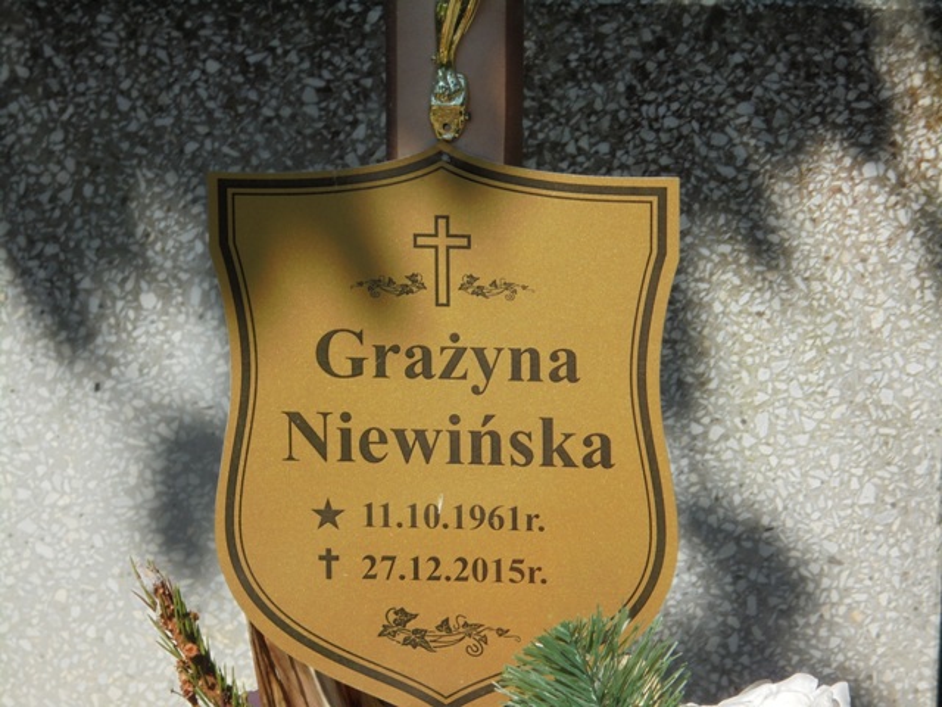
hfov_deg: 12.7
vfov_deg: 9.5
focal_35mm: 156
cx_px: 471
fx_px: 4245
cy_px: 354
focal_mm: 27.6
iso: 100
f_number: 6.5
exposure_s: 1/400
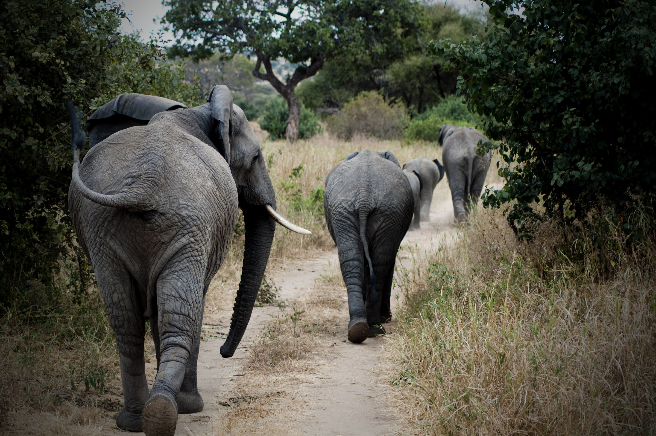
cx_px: 328
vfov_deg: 13.0
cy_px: 218
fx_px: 1911
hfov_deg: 19.5
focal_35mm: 105
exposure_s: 1/500
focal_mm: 70
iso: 200
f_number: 4
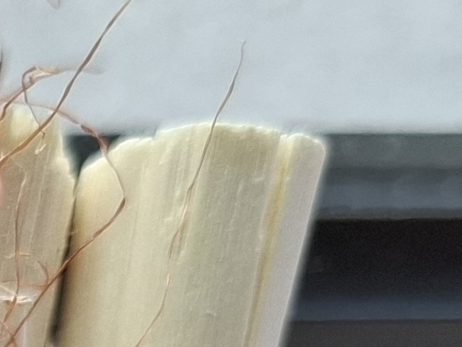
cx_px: -548
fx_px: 2069
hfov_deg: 11.2
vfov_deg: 8.4
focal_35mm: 155
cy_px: 966
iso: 50
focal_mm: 5.54
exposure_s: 1/171
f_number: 1.8
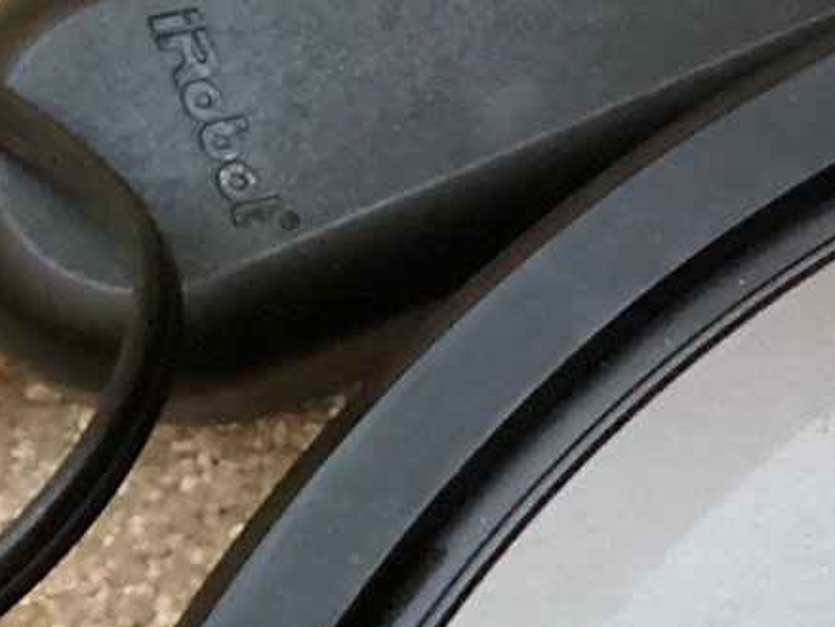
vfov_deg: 13.7
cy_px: -1
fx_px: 2582
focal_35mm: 107
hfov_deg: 17.2
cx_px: 1099
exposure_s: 1/20
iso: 640
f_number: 2.4
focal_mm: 3.3
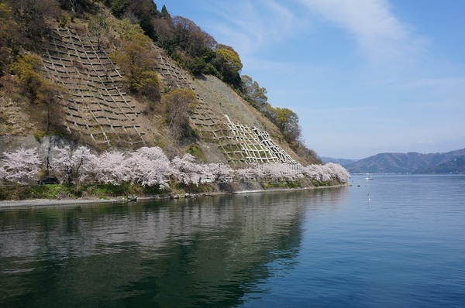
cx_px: 232
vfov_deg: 41.6
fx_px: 406
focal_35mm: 32
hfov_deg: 59.6
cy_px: 154
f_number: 13
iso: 100
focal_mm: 21
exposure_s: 1/100
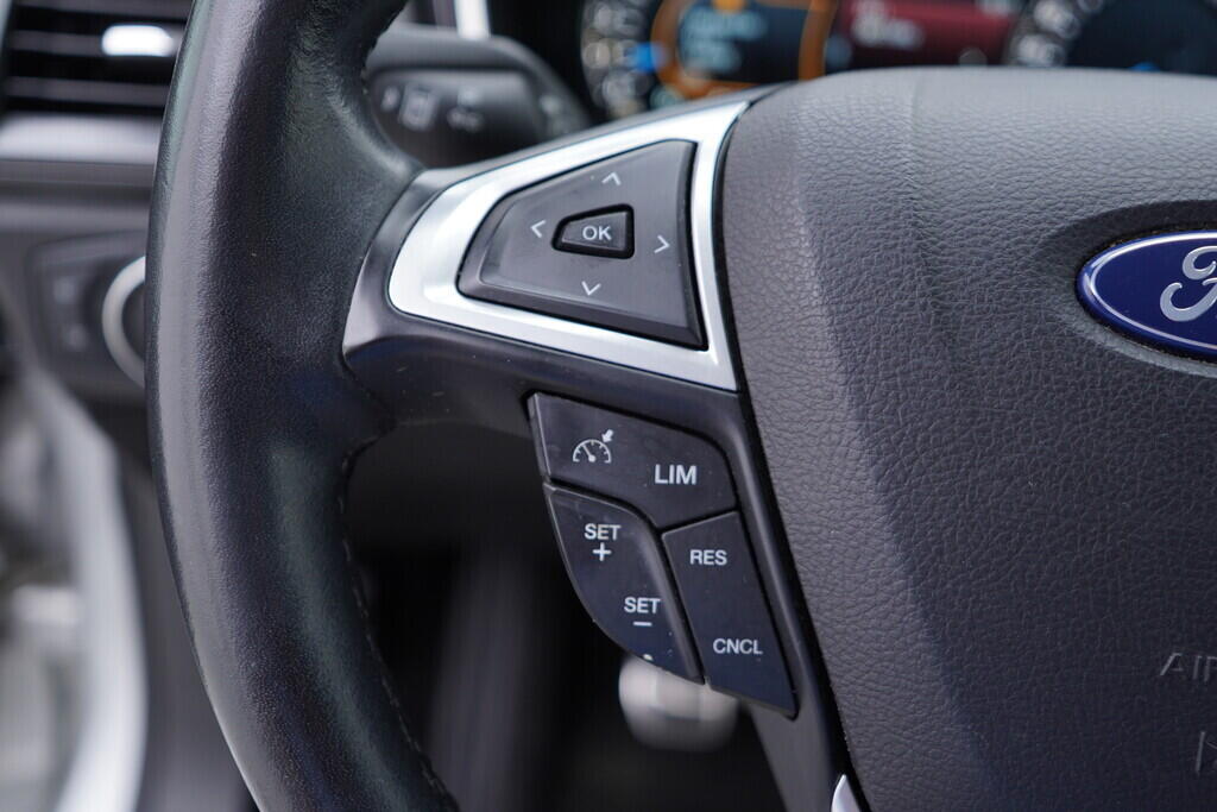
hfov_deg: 53.1
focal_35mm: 36
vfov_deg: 36.9
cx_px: 608
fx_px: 1217
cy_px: 406
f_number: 2.8
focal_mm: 24
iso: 160
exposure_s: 1/40
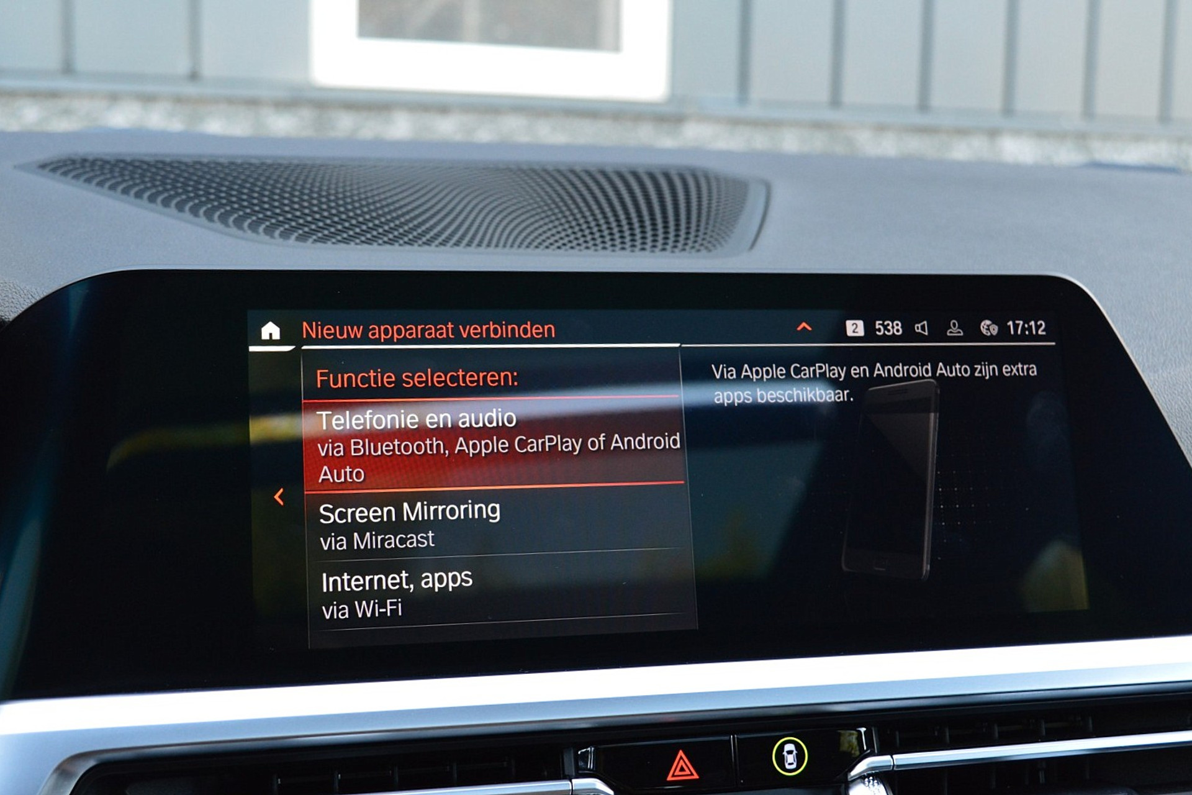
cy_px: 398
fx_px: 1490
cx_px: 596
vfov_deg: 29.9
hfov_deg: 43.6
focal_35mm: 45
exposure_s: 1/60
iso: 800
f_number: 7.1
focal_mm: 30
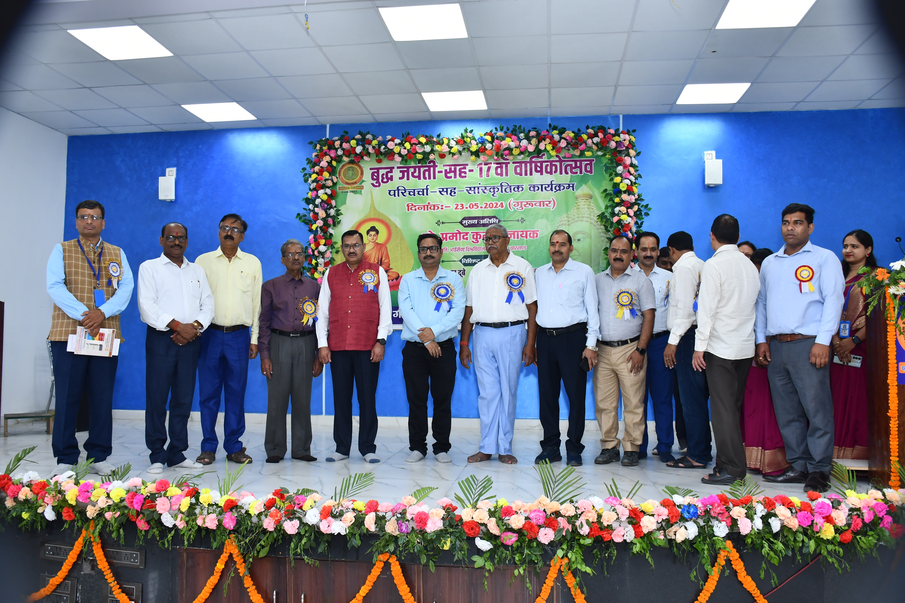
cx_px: 452
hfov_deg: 61.9
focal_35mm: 30
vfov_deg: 43.6
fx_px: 754
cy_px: 302
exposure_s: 1/125
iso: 640
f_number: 5.6
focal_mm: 20
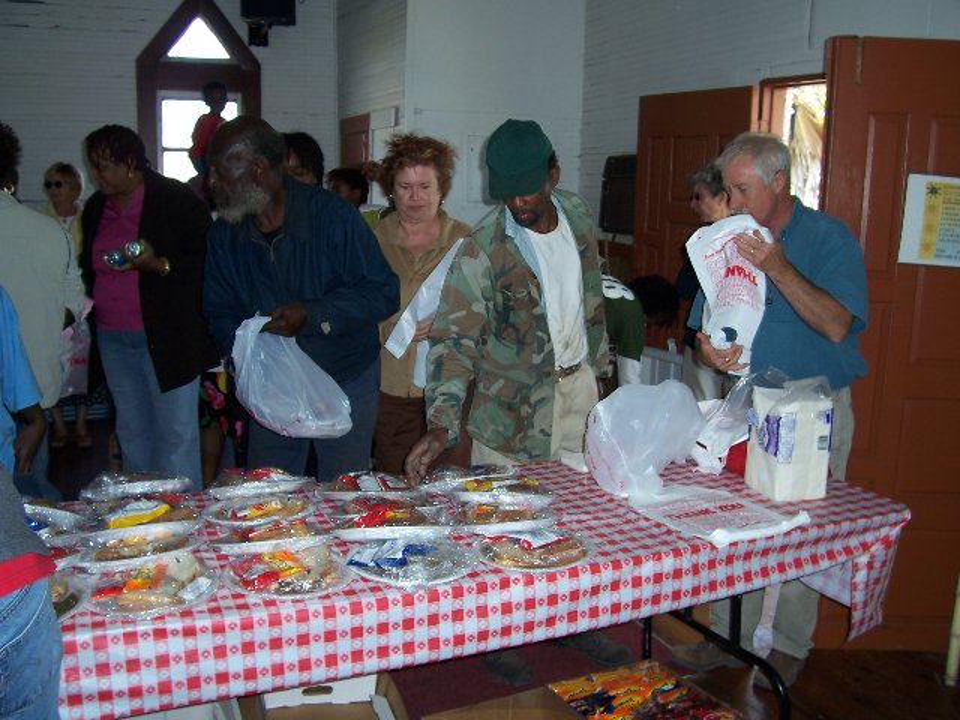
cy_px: 360
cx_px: 480
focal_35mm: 34
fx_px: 943
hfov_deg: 54.0
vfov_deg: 41.8
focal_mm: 5.6
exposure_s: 1/60
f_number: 2.7
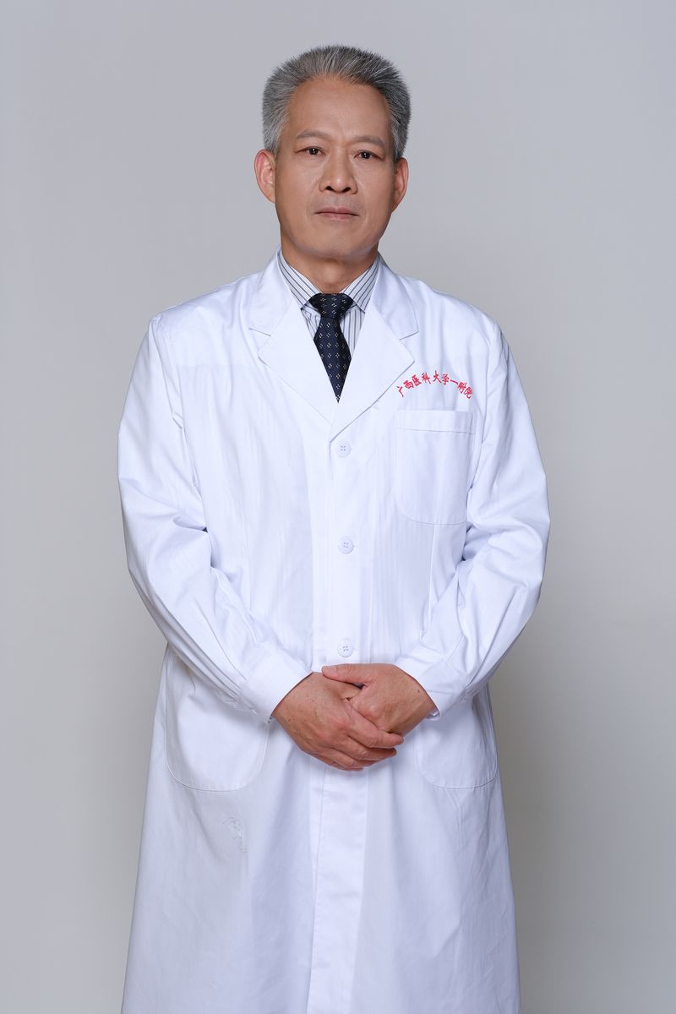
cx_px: 338
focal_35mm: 84
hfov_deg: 16.3
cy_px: 507
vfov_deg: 24.2
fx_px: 2366
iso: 250
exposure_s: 1/160
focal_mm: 56
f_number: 5
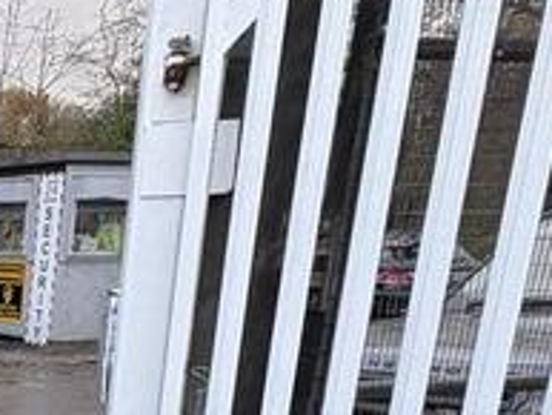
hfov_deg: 23.0
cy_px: 552
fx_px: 1037
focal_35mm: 65
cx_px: -317
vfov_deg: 20.5
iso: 40
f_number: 2.2
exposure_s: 1/157
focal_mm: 2.22
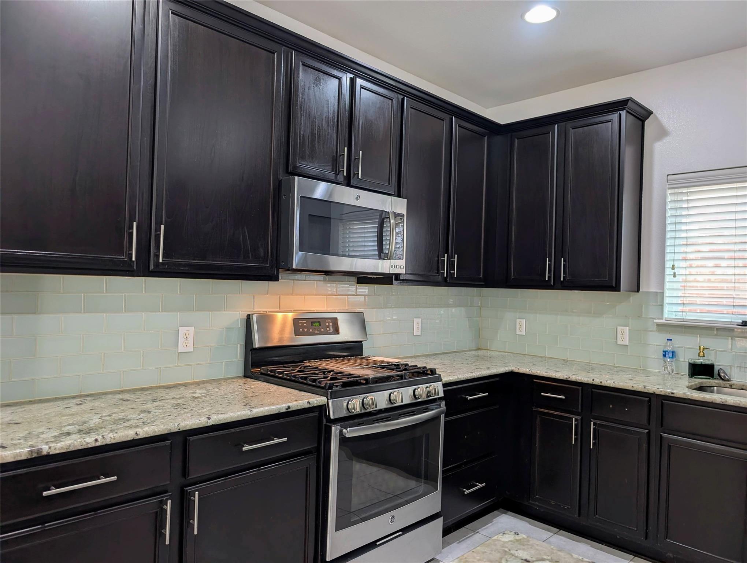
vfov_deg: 56.9
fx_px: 519
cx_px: 374
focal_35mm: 24
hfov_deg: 71.5
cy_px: 282
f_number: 1.68
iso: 66
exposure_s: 1/24
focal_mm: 6.9
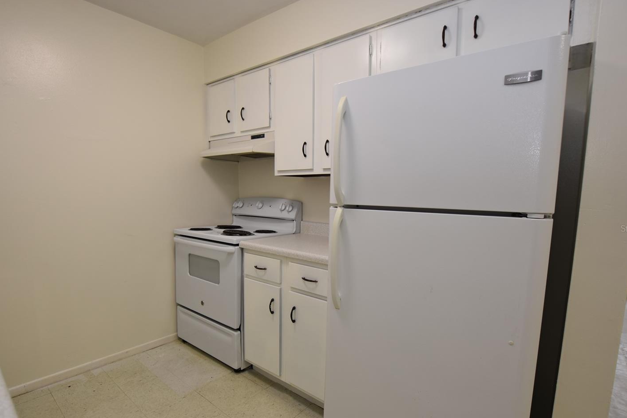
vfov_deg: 70.3
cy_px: 228
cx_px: 305
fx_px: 296
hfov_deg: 93.3
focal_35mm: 17
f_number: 4.5
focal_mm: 10
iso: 200
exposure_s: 1/80
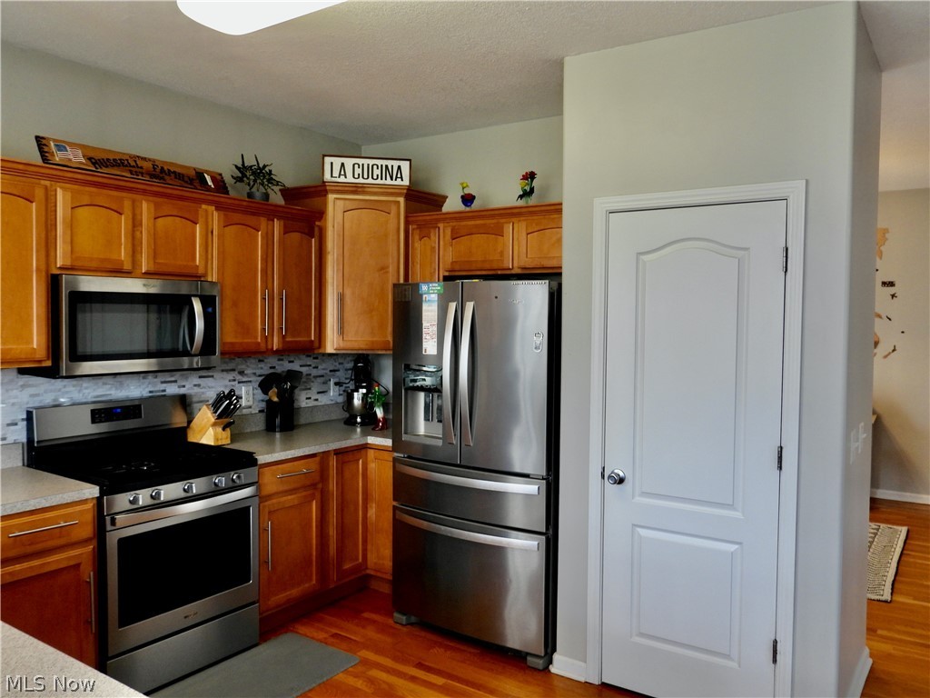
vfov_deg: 49.7
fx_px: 752
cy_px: 349
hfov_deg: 63.4
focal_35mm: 28
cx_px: 465
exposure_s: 1/30
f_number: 2.8
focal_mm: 5
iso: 100
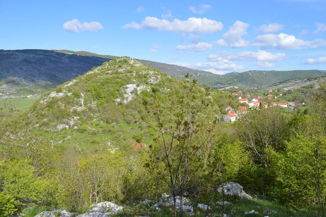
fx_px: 244
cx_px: 163
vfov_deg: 47.9
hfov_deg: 67.4
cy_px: 108
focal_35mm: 27
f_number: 7.1
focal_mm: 18
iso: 100
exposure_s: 1/200
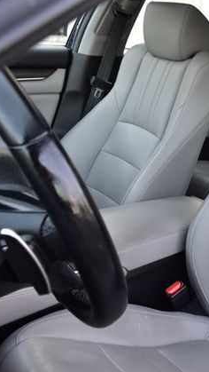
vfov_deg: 42.9
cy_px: 186
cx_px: 260
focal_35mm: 48
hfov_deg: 22.7
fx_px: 472
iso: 400
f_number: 7.1
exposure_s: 1/25
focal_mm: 20
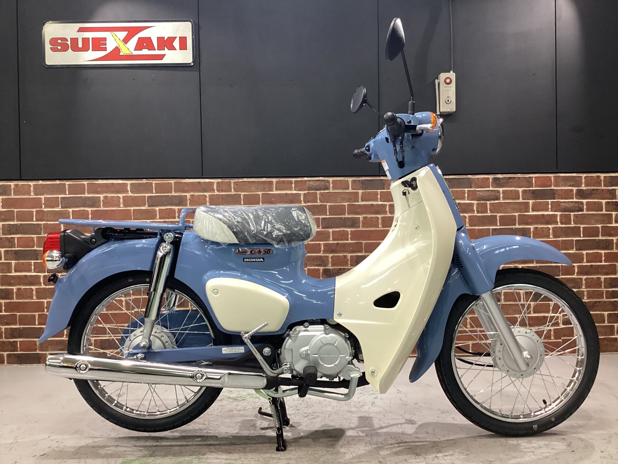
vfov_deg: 45.4
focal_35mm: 31
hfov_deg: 58.4
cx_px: 309
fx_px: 553
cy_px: 232
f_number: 2.4
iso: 250
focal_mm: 3.3
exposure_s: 1/60
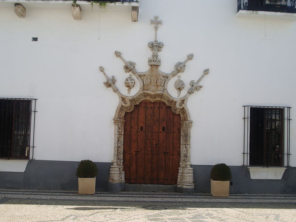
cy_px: 111
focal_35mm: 50
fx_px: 428
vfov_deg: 29.1
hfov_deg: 38.2
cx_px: 148
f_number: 5
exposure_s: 1/160
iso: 50
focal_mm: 8.2
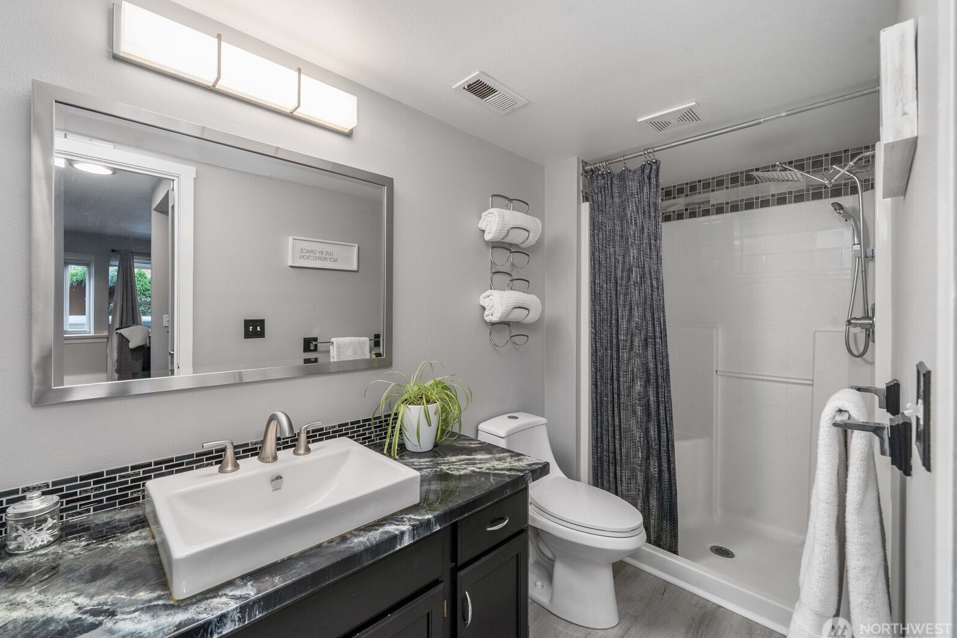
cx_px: 455
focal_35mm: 14
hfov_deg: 104.2
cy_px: 312
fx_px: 372
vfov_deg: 81.2
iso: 2000
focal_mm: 13
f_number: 8
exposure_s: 1/6
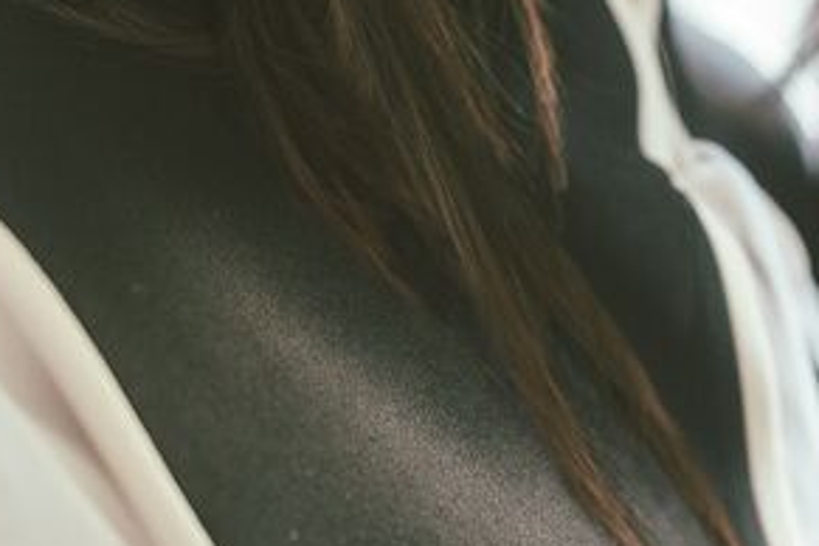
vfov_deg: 8.7
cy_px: -308
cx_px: 684
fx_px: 3503
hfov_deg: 13.3
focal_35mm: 154
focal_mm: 35
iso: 500
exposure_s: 1/250
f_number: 2.2
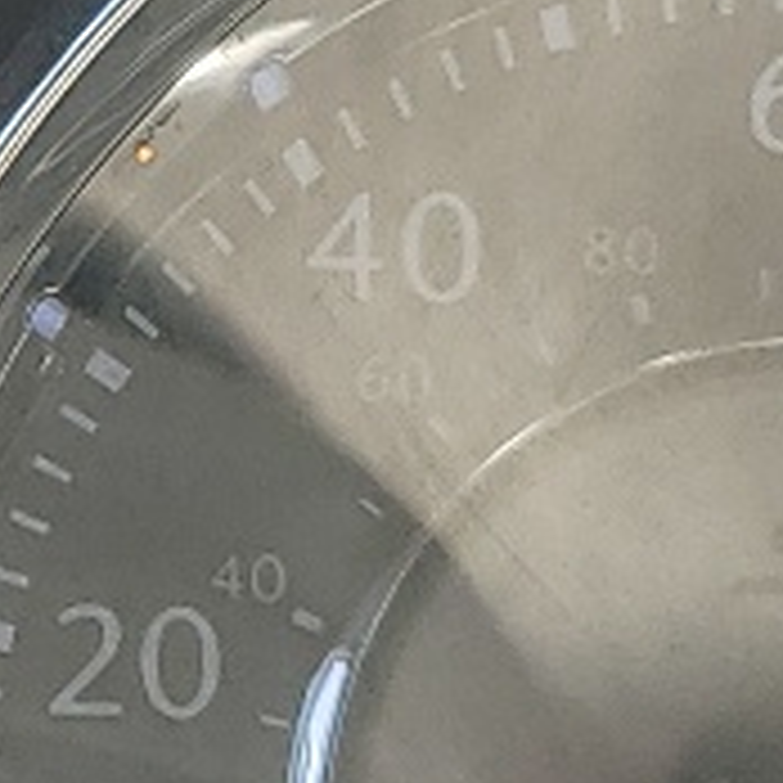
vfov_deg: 8.3
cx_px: -1089
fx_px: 5400
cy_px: 234
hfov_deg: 7.7
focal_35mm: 211
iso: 50
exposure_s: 1/400
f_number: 1.5
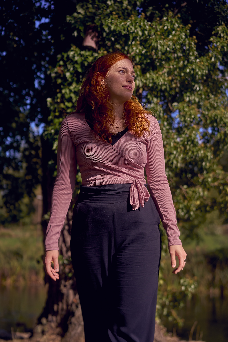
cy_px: 171
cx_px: 114
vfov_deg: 36.2
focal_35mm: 55
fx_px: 522
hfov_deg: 24.6
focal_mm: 55
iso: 100
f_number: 3.2
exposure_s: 1/2500
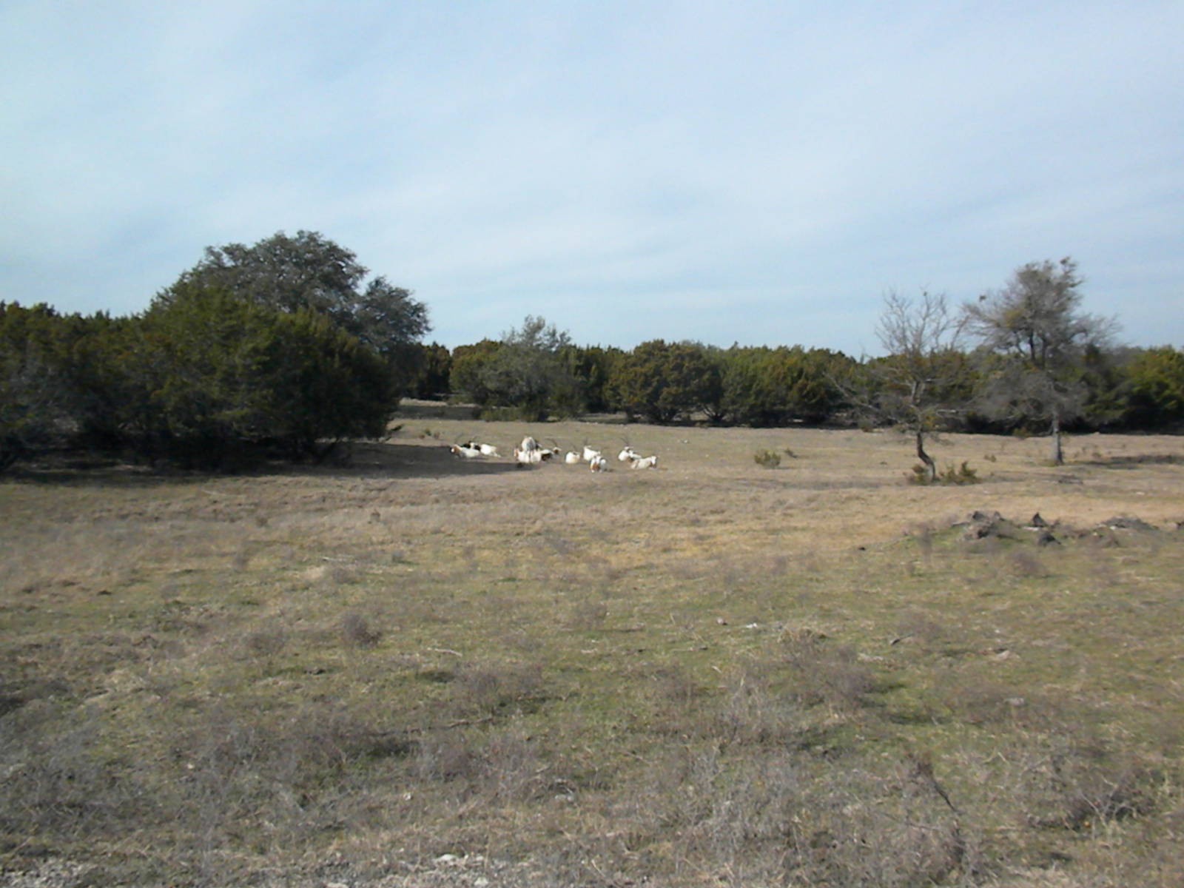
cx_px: 592
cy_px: 444
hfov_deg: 50.1
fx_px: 1266
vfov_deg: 38.7
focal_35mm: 37
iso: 640
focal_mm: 6.6
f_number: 10
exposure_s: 1/1000
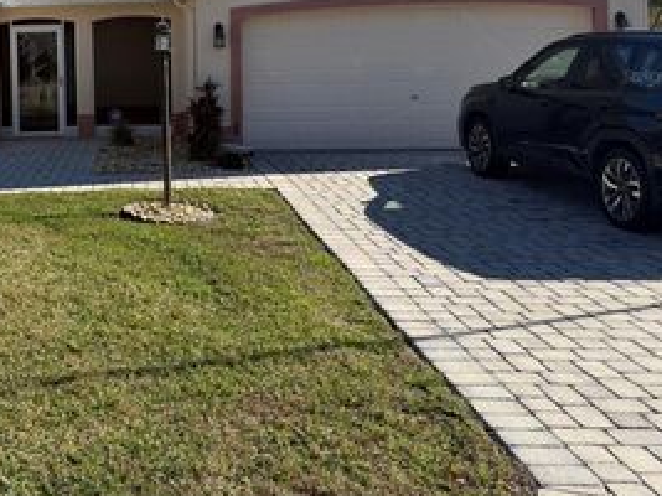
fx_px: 860
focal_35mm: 45
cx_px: 77
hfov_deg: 39.3
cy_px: 76
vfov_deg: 31.1
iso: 80
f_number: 1.78
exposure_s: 1/3279
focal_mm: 6.76
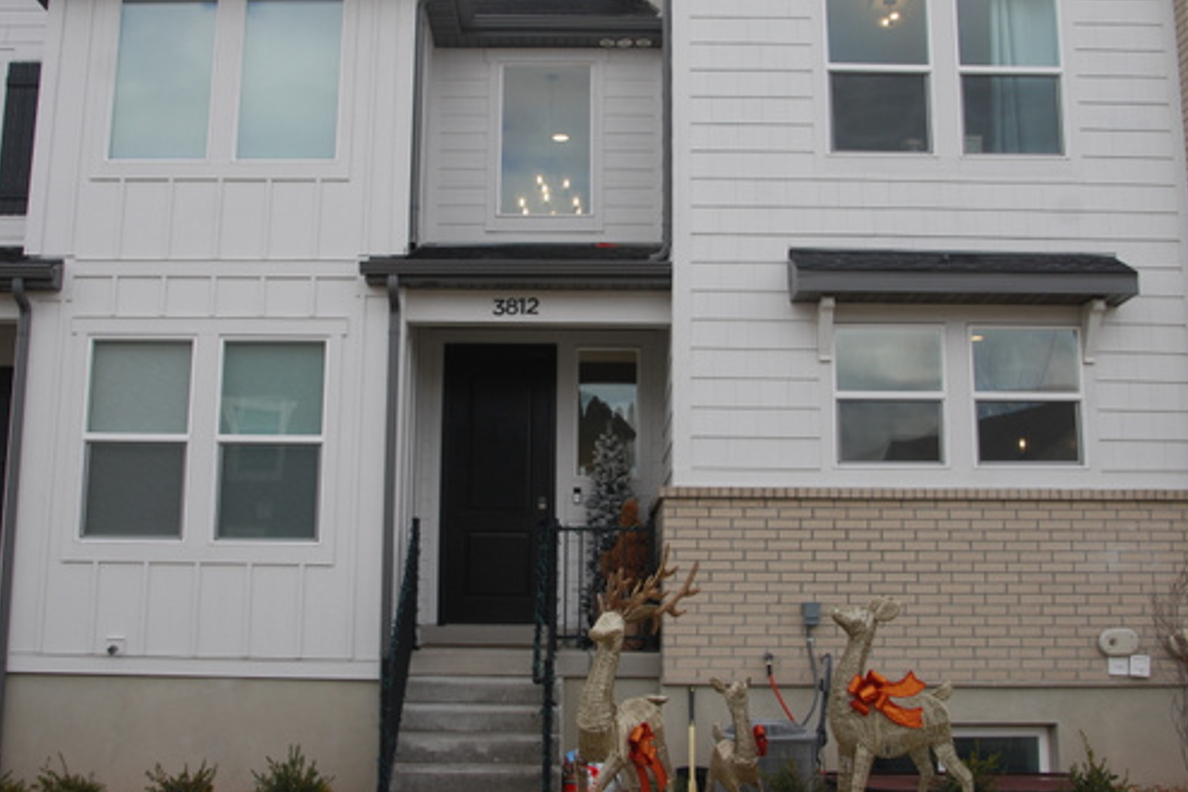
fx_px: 1473
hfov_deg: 43.9
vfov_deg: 30.0
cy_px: 322
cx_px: 571
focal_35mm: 45
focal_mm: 23
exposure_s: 1/160
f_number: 6.3
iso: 100
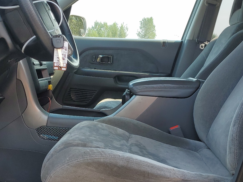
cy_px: 129
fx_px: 309
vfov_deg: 32.4
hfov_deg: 42.9
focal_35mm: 44
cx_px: 114
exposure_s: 1/667
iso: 50
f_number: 1.5
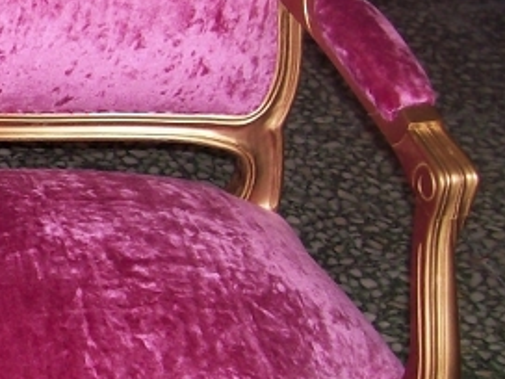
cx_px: -293
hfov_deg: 15.1
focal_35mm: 119
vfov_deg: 12.4
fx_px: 1736
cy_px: 226
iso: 80
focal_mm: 6
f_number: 2.7
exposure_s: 1/64
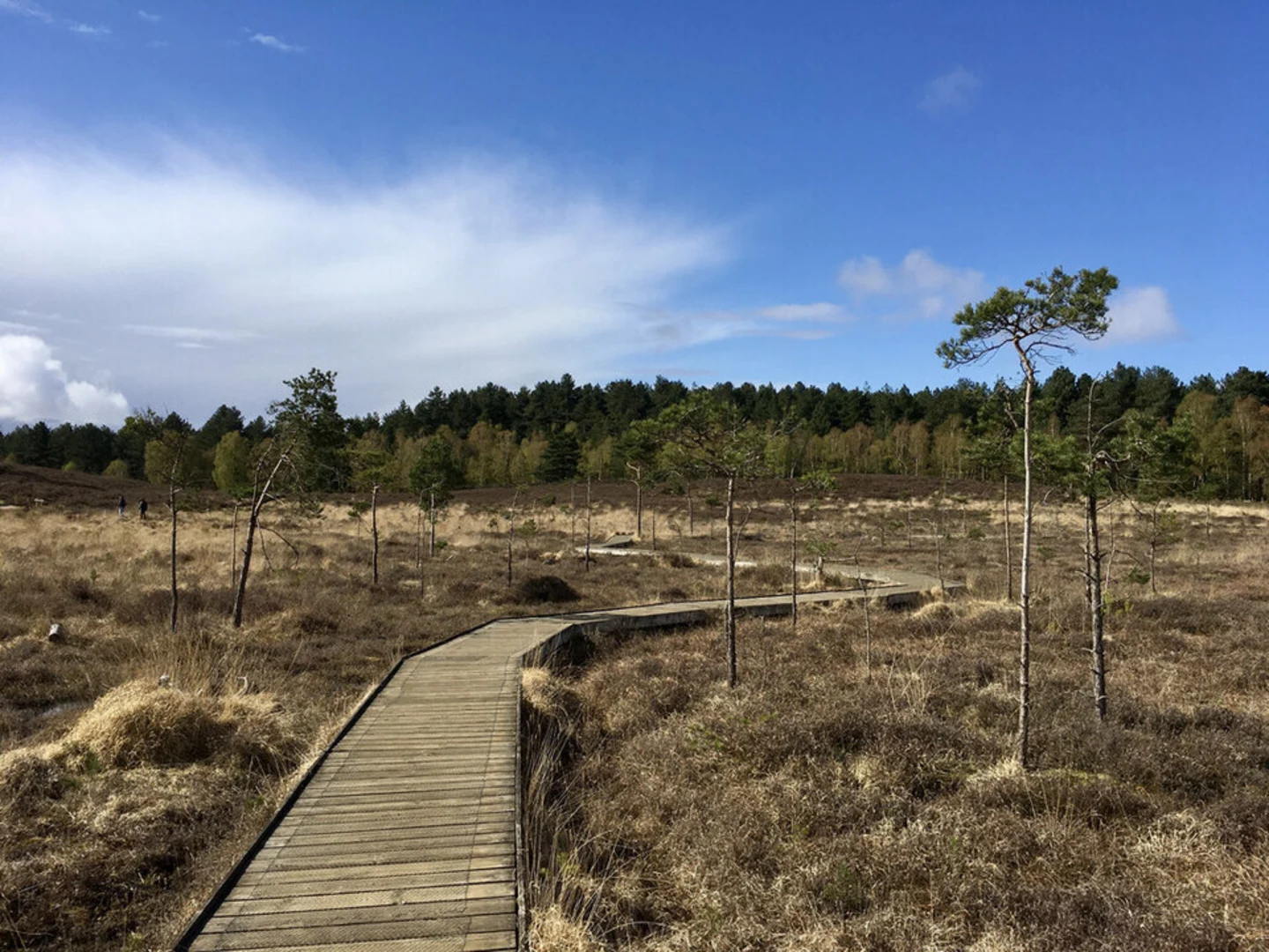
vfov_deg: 48.2
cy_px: 476
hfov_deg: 61.7
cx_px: 634
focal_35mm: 29
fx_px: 1063
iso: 25
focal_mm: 4.15
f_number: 2.2
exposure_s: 1/2481
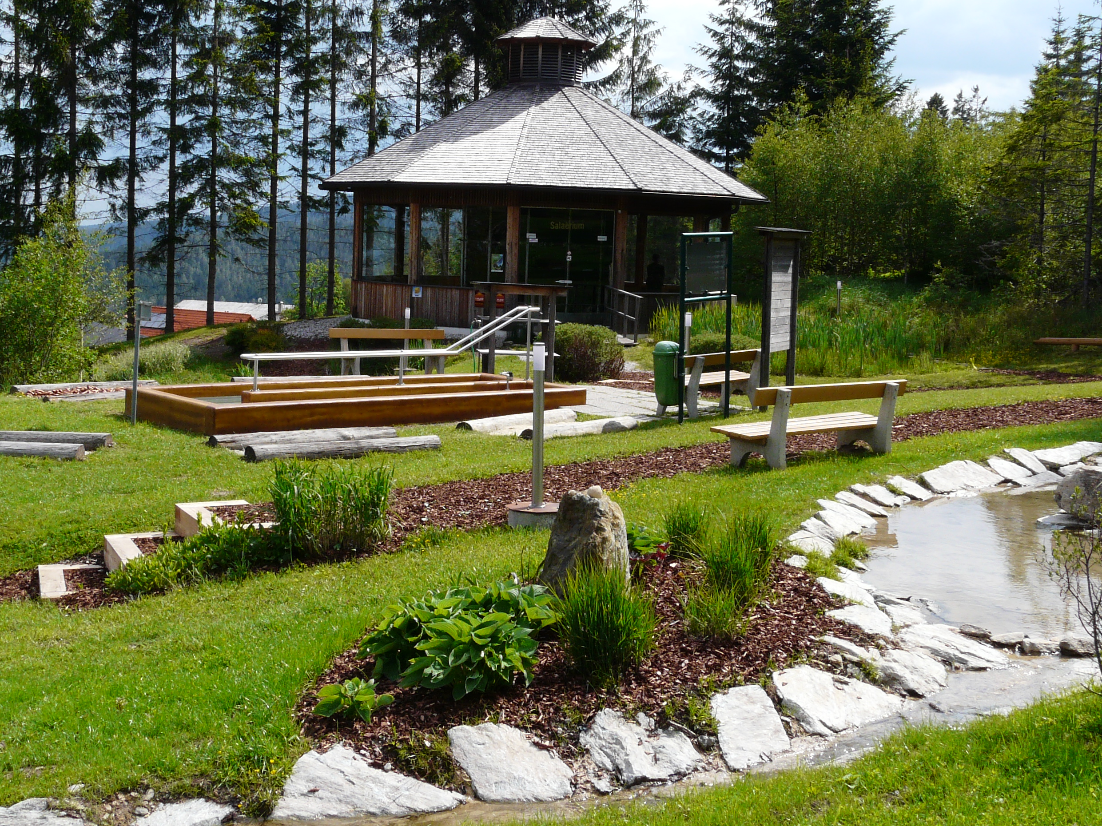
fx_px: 1592
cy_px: 324
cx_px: 527
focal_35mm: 50
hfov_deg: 38.2
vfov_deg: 29.0
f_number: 5.6
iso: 100
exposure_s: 1/320
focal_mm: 6.3
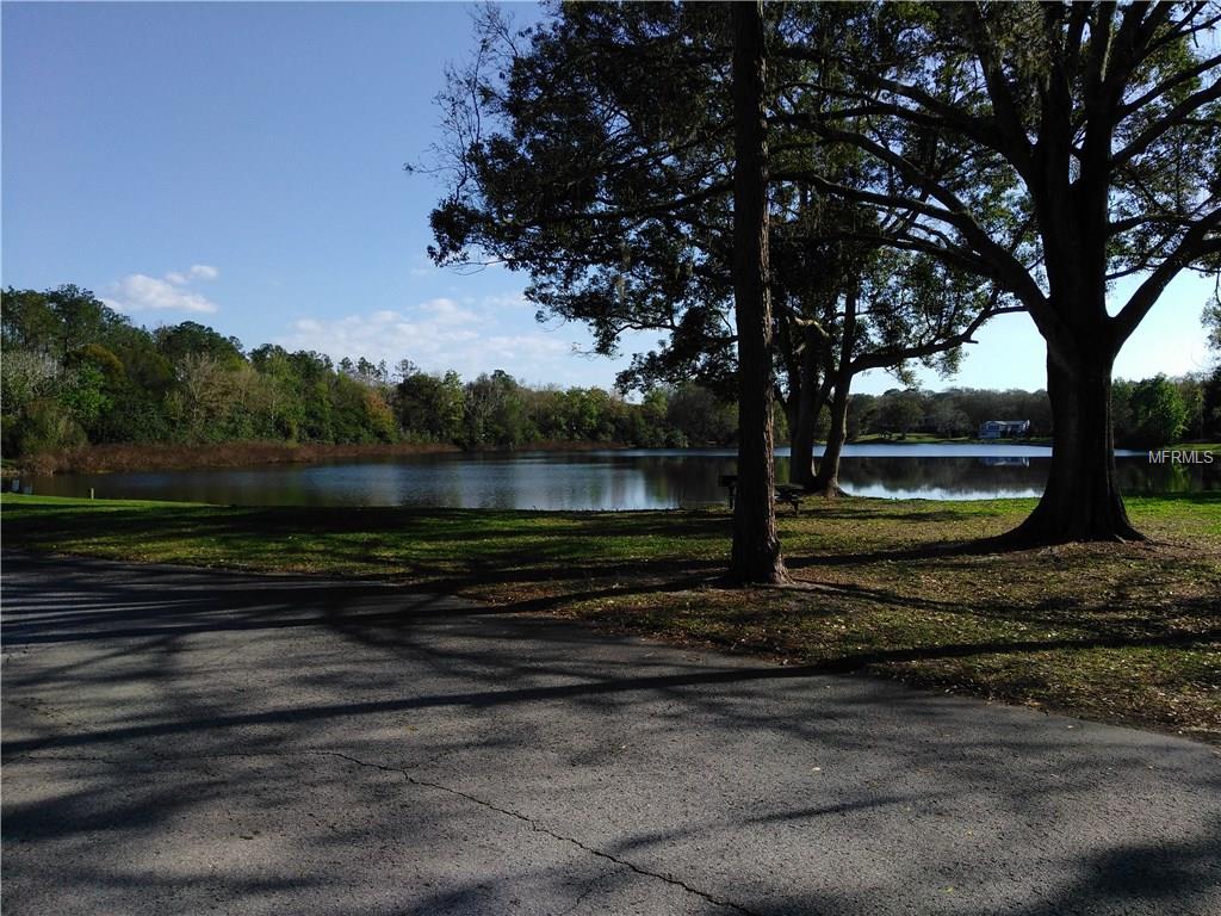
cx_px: 610
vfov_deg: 66.0
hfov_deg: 81.7
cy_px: 458
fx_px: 705
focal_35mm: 20
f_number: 2.2
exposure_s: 1/950
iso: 100
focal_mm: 3.46
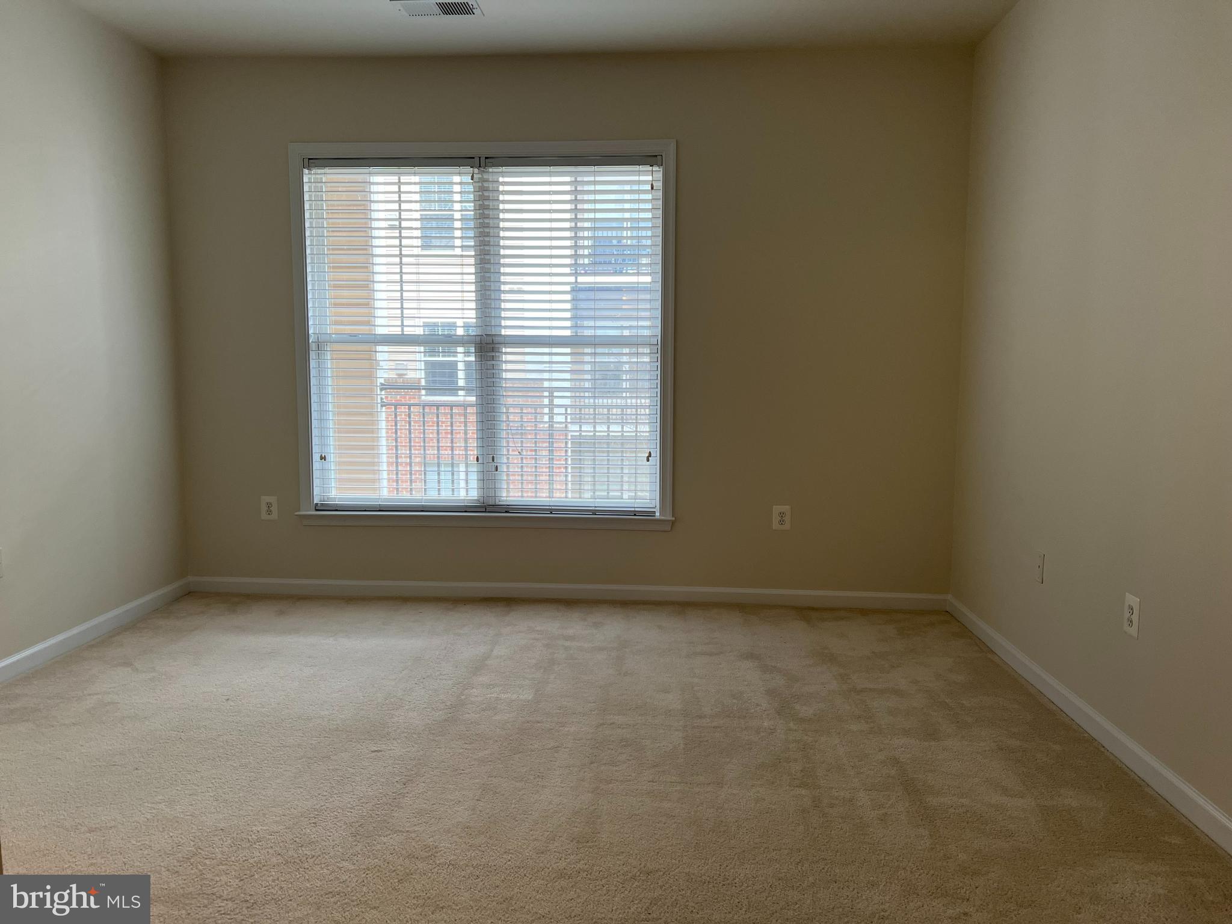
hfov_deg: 67.3
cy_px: 462
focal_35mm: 26
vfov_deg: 53.1
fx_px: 925
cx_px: 616
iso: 100
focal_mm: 5.7
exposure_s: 1/120
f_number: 1.5
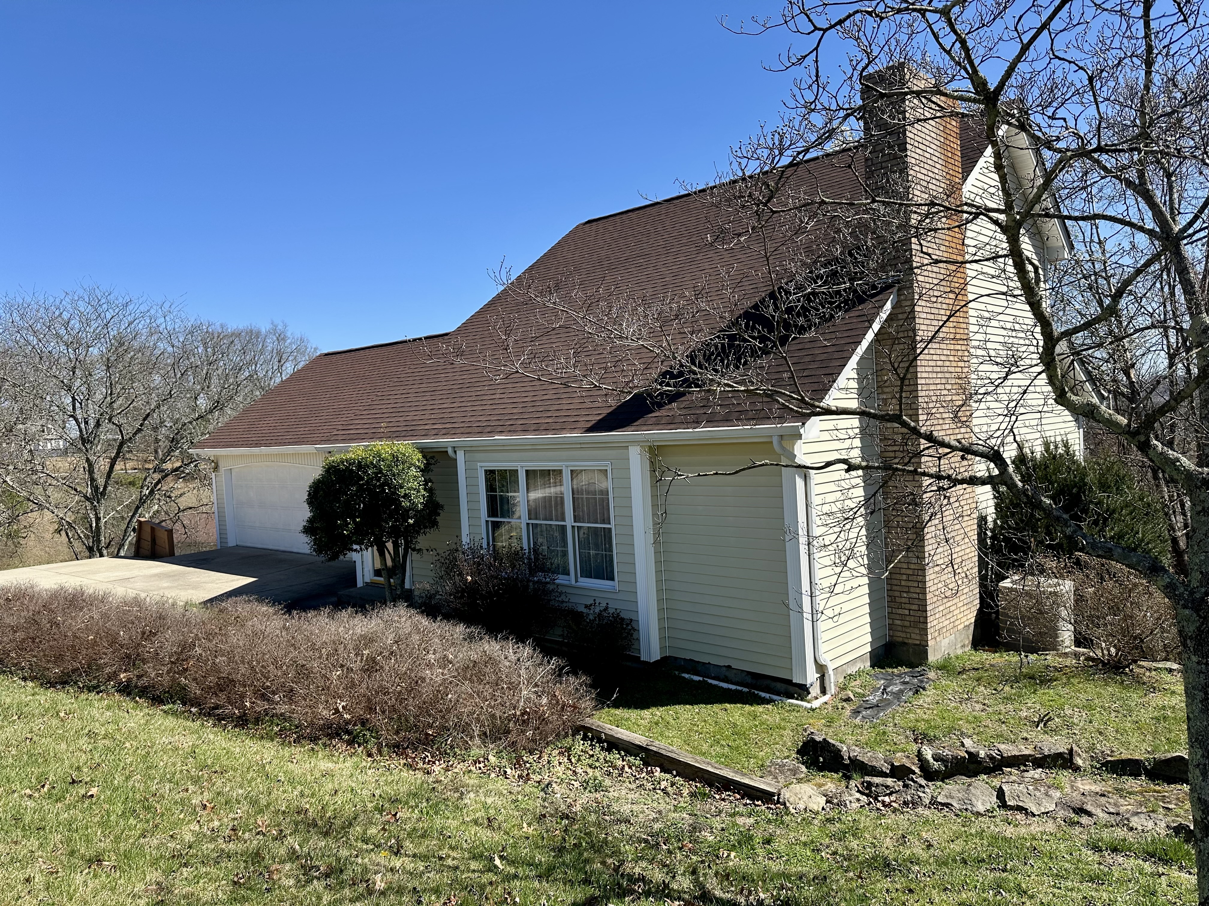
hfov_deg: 71.6
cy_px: 453
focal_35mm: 24
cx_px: 604
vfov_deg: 56.8
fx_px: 838
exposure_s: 1/3155
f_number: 1.78
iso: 80
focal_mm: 6.86
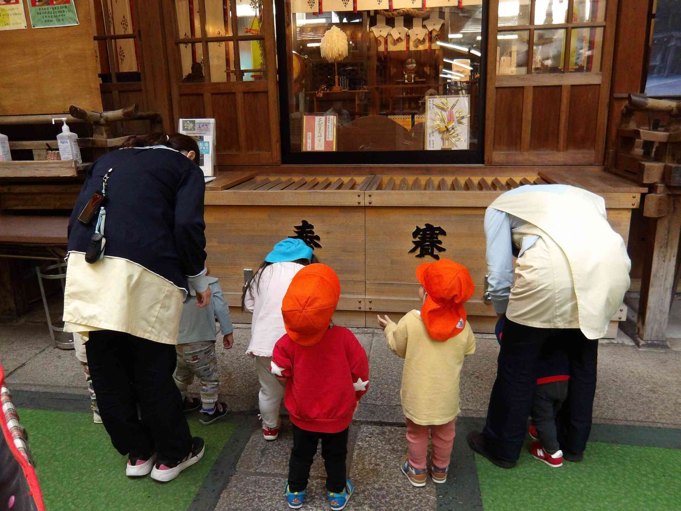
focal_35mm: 27
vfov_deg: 51.4
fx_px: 531
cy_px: 256
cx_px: 340
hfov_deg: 65.3
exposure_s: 1/200
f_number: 3
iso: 563
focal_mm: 4.9
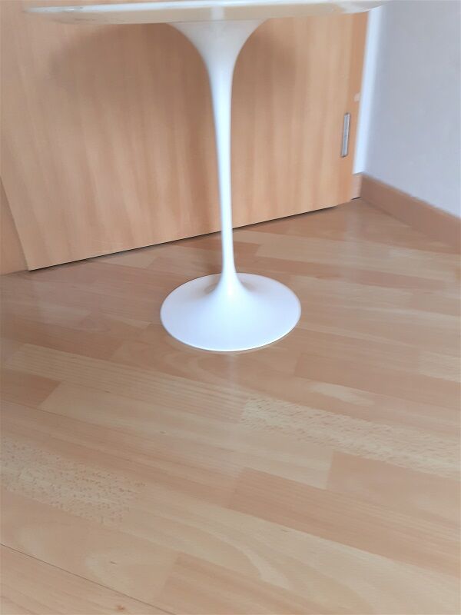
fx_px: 462
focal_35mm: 26
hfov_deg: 53.1
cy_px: 308
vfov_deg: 67.3
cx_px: 230
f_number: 1.7
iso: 80
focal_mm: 3.93
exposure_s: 1/50
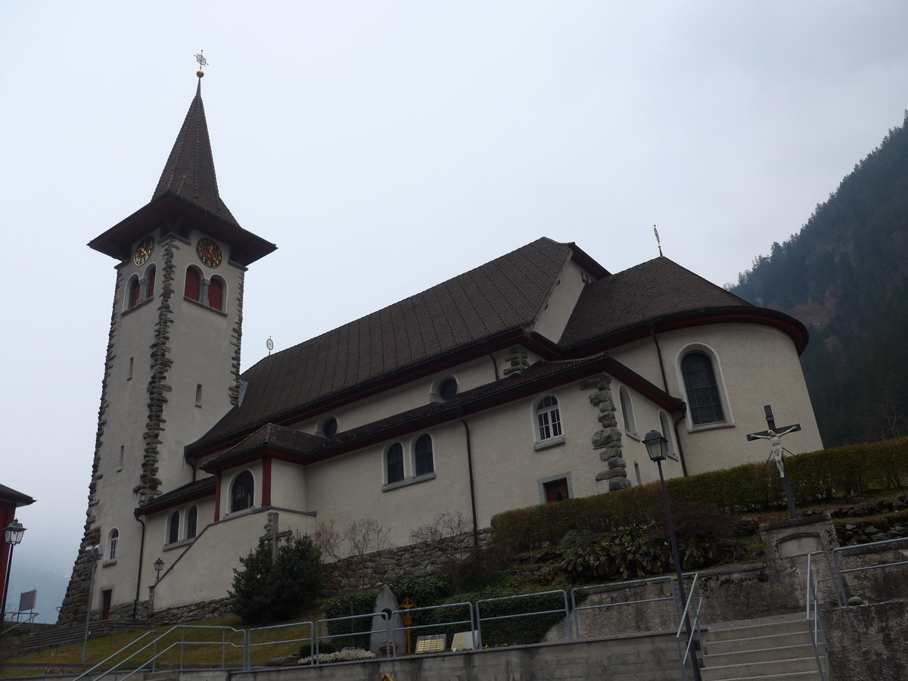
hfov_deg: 61.7
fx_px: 761
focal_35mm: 29
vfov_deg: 48.2
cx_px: 454
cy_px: 340
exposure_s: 1/1600
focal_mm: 6
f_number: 2.8
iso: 80
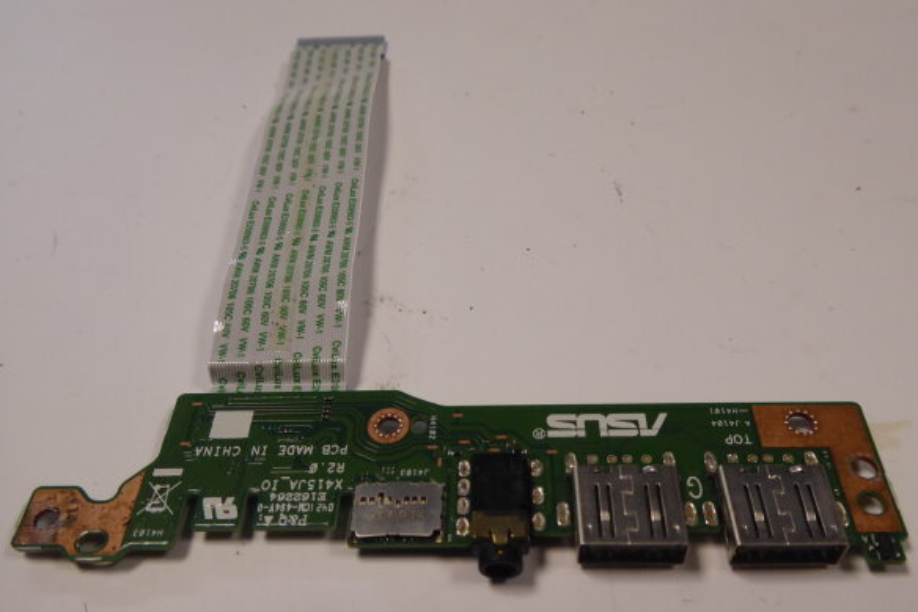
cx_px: 459
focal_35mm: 31
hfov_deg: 60.3
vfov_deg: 42.2
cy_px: 338
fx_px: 790
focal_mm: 5
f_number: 3.5
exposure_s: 1/60
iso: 160
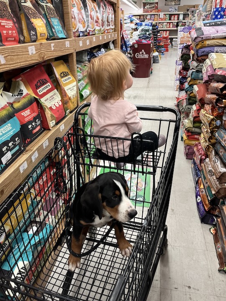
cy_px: 150
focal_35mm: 26
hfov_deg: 53.1
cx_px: 113
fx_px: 226
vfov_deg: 67.3
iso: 125
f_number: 1.6
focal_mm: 5.1
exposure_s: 1/121
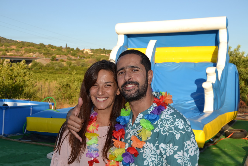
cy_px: 83
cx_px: 124
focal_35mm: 46
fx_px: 320
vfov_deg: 29.0
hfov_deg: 42.3
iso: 100
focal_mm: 31
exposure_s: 1/200
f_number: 7.1
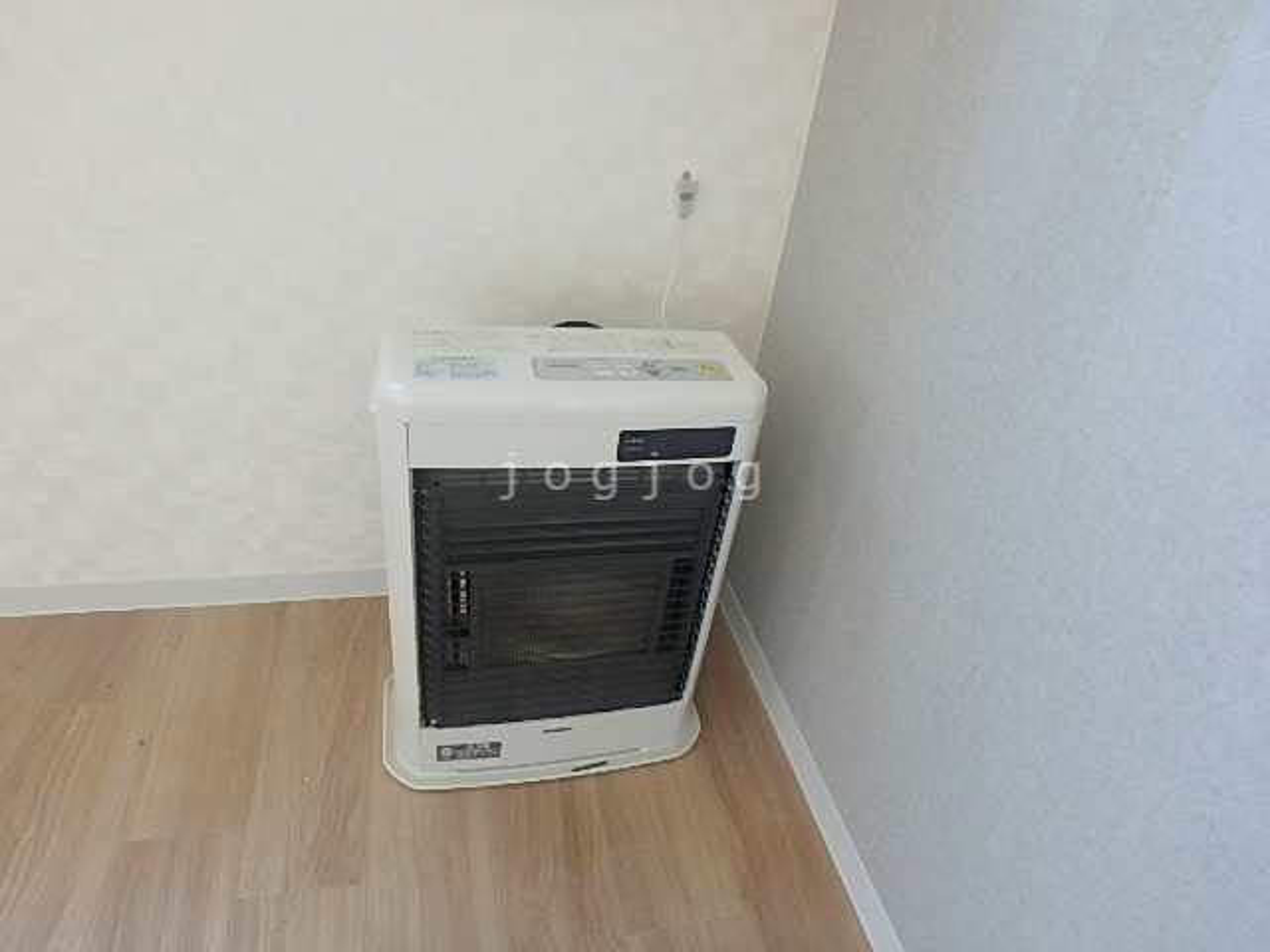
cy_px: 476
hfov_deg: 79.0
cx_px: 635
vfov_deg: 63.4
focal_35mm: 21
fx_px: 770
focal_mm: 3.7
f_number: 3.5
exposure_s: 1/30
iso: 320
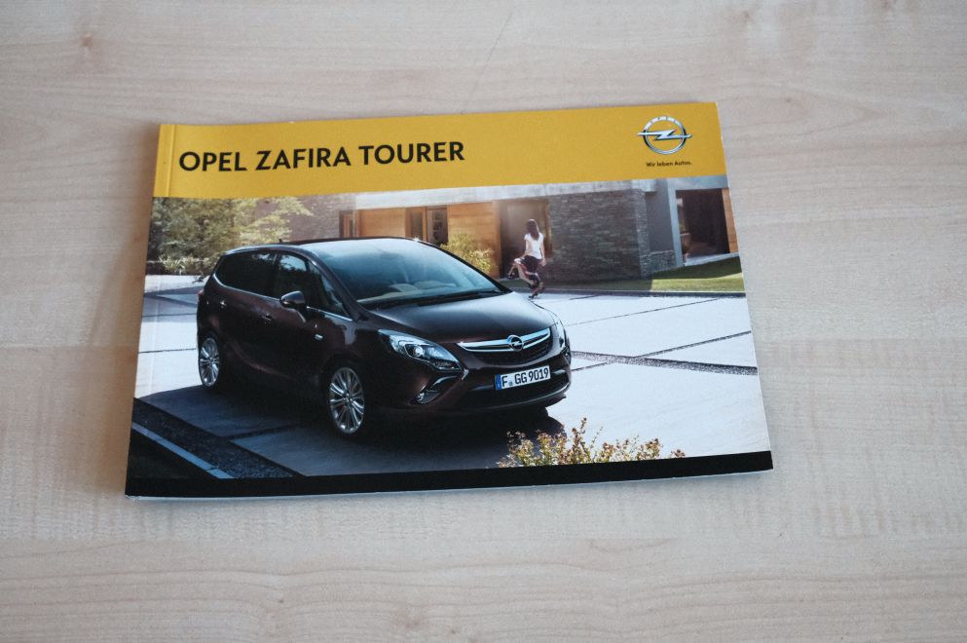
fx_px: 966
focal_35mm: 36
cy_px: 322
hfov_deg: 53.2
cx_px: 484
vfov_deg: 36.8
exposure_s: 1/300
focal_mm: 24.3
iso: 6400
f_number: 5.6
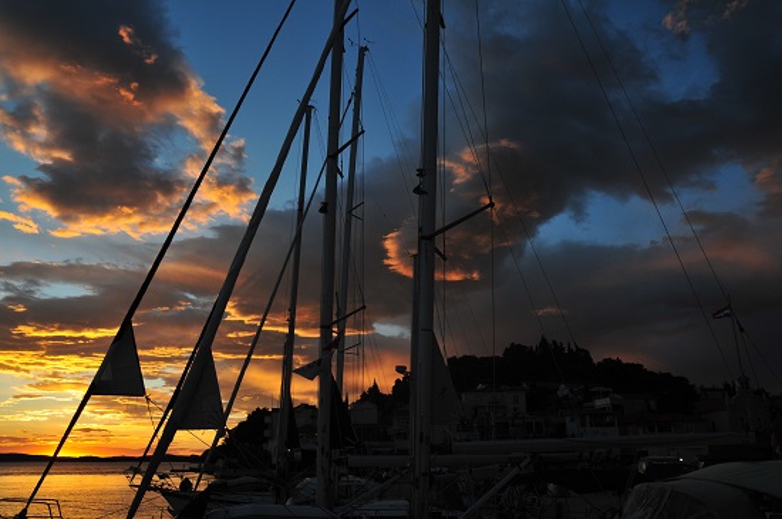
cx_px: 391
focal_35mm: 30
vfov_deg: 43.5
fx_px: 651
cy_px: 260
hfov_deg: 62.0
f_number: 10
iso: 320
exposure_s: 1/200
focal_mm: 20
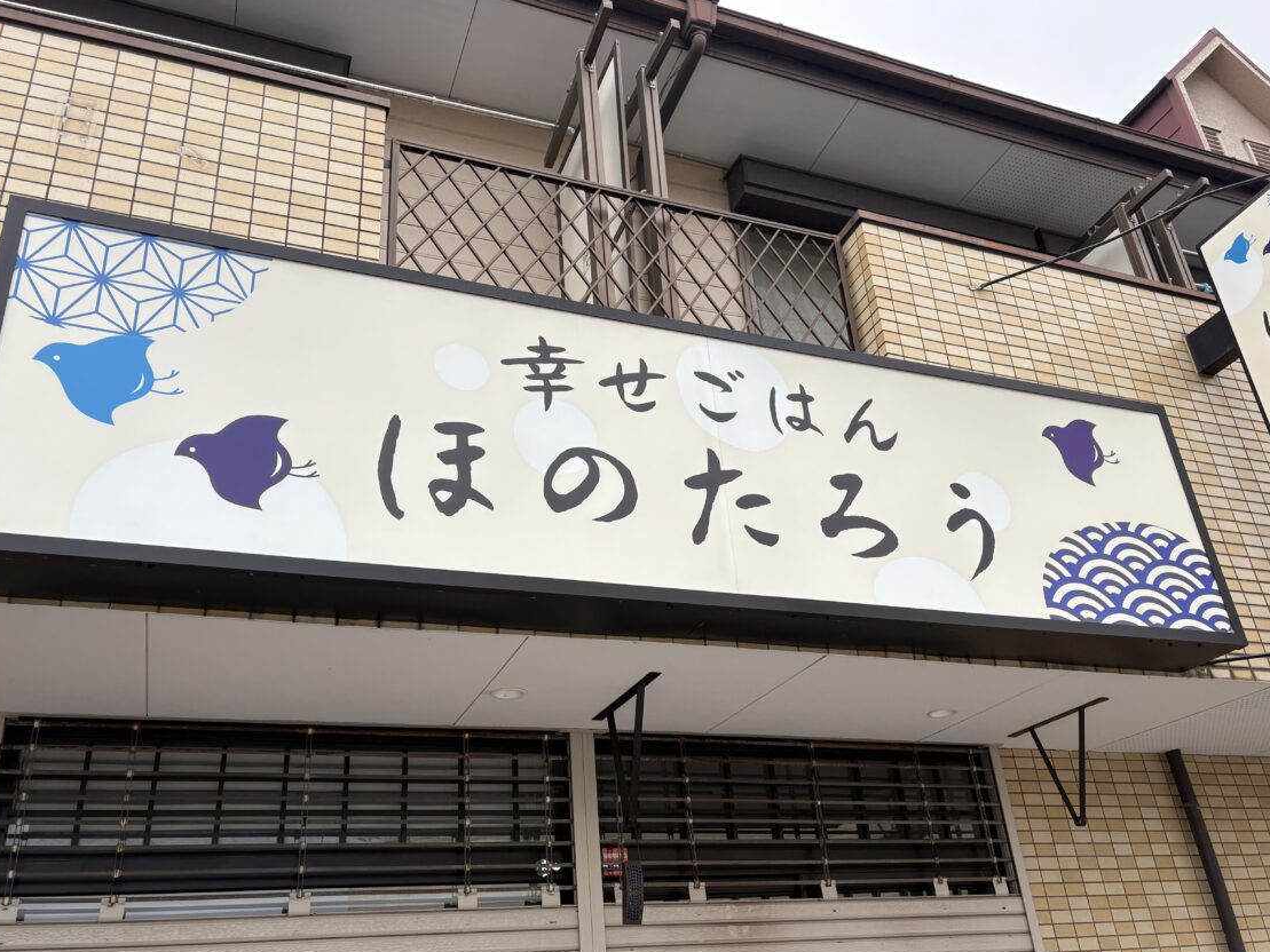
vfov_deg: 46.8
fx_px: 1101
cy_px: 492
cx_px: 665
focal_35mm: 30
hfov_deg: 59.9
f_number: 1.6
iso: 80
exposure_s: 1/122
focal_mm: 5.96
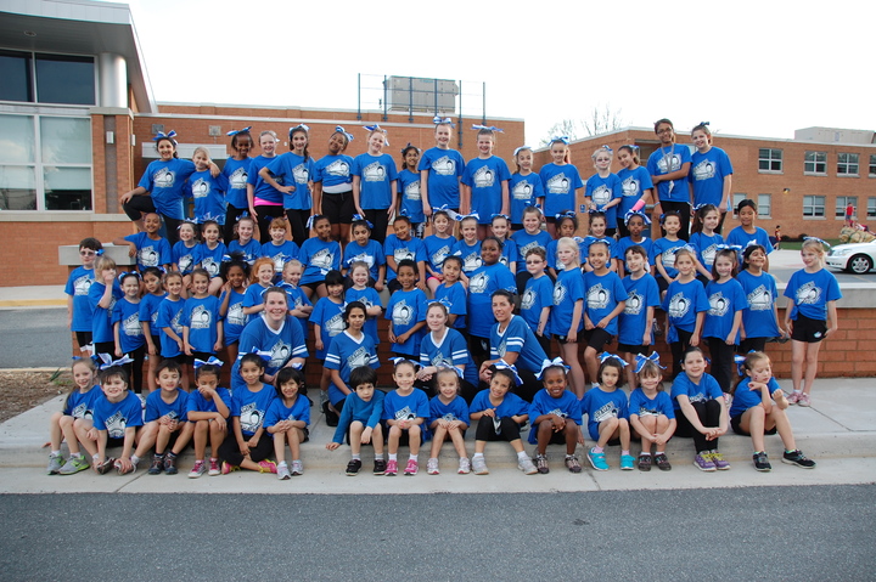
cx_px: 438
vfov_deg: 47.9
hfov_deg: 67.4
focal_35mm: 27
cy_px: 291
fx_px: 657
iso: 200
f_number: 5.6
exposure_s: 1/125
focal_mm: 18
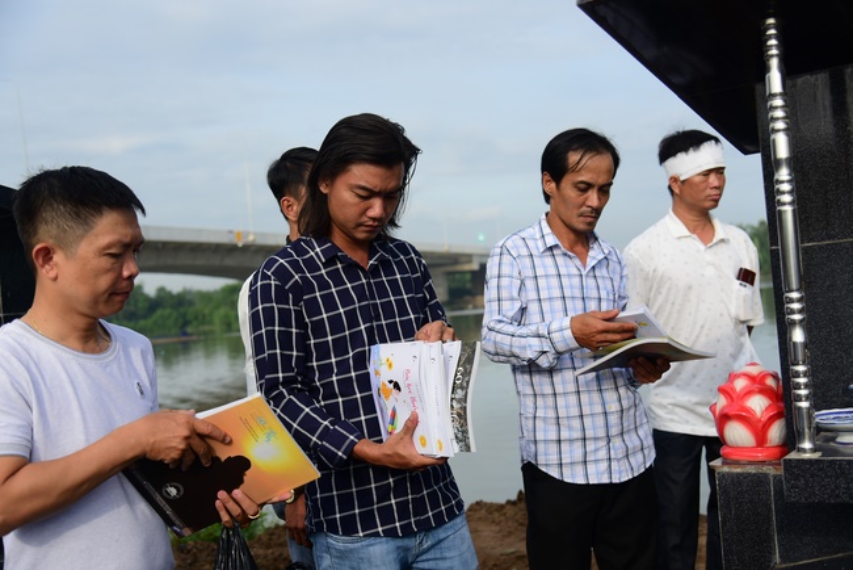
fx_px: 948
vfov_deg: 33.4
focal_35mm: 40
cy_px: 285
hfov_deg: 48.4
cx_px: 426
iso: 320
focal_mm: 40
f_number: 4
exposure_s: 1/2000
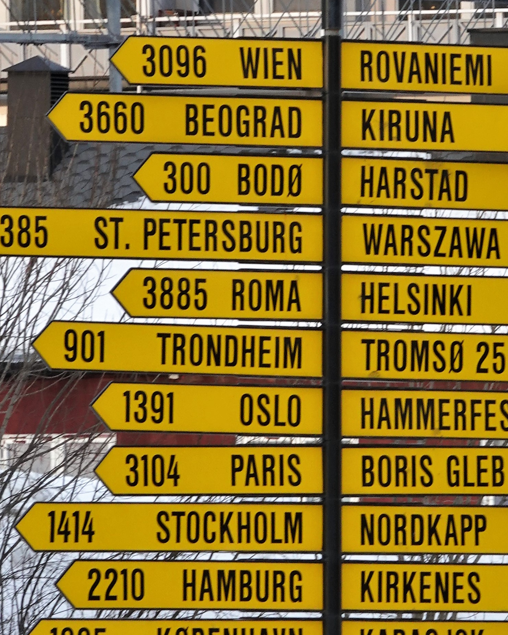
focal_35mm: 675
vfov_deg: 2.9
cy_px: 287
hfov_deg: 2.3
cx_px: 426
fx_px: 12683
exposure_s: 1/50
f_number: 11
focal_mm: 93.9
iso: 200
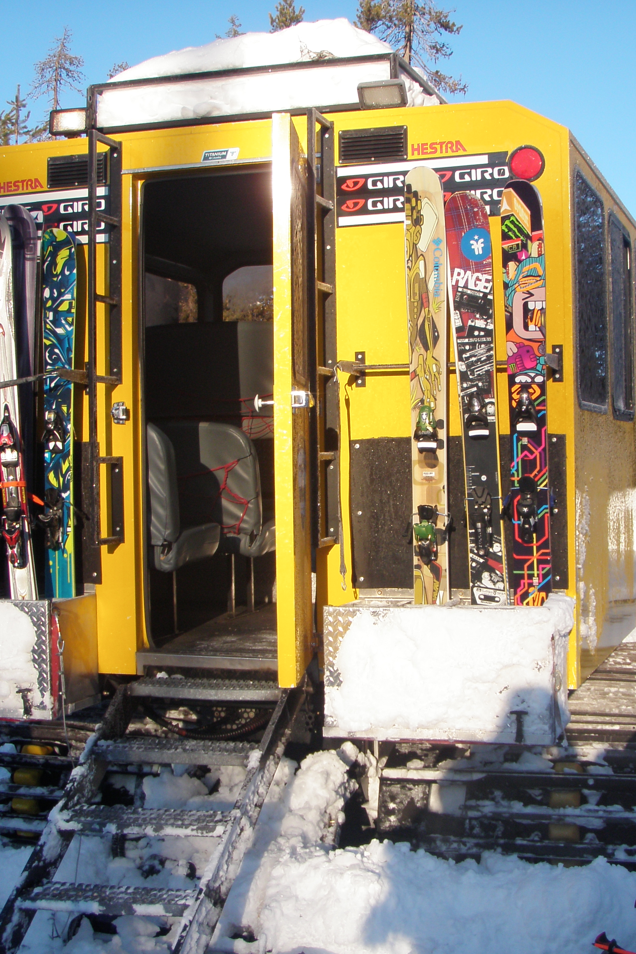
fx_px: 1404
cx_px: 414
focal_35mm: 53
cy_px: 477
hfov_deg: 25.4
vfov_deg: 37.5
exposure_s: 1/320
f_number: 3.5
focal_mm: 6.7
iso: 80
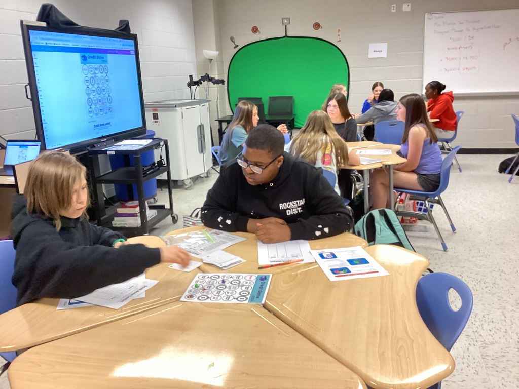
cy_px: 194
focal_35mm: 31
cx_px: 260
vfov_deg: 45.4
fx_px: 465
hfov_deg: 58.4
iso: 200
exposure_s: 1/60
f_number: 2.4
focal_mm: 3.3
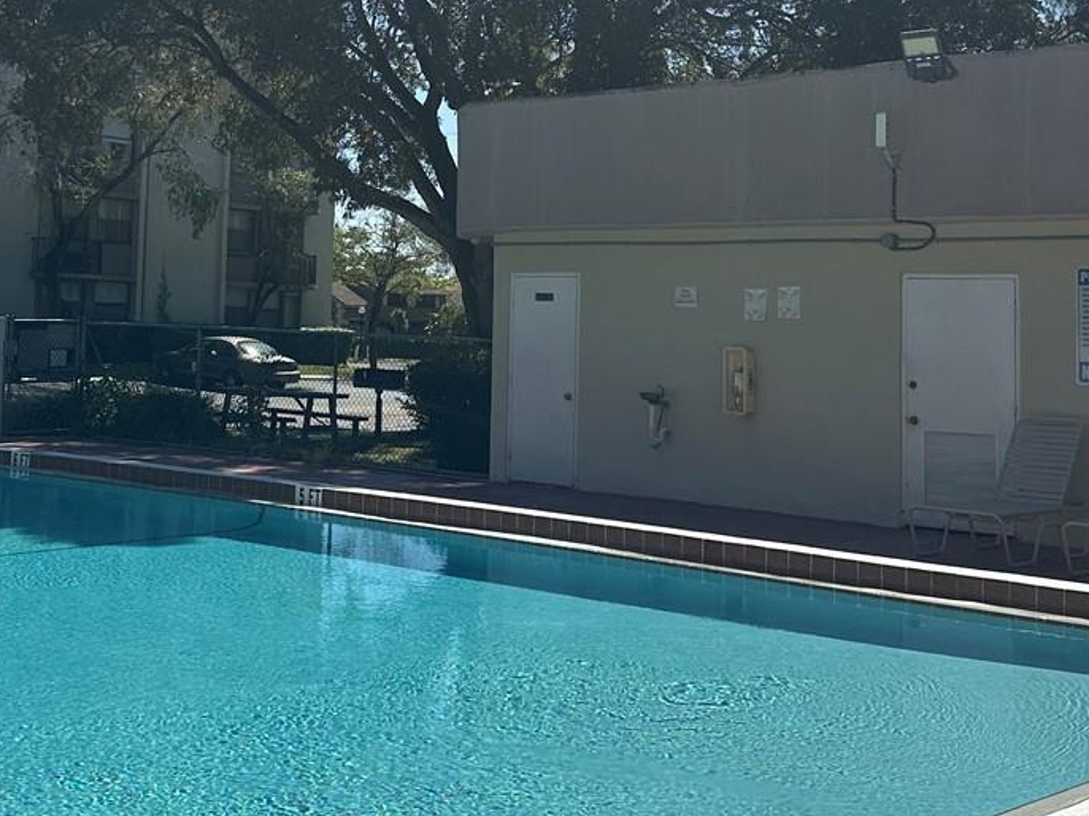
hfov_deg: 34.0
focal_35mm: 56
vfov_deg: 25.7
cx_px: 359
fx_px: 1761
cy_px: 197
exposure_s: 1/7042
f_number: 1.78
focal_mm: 6.86
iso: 80
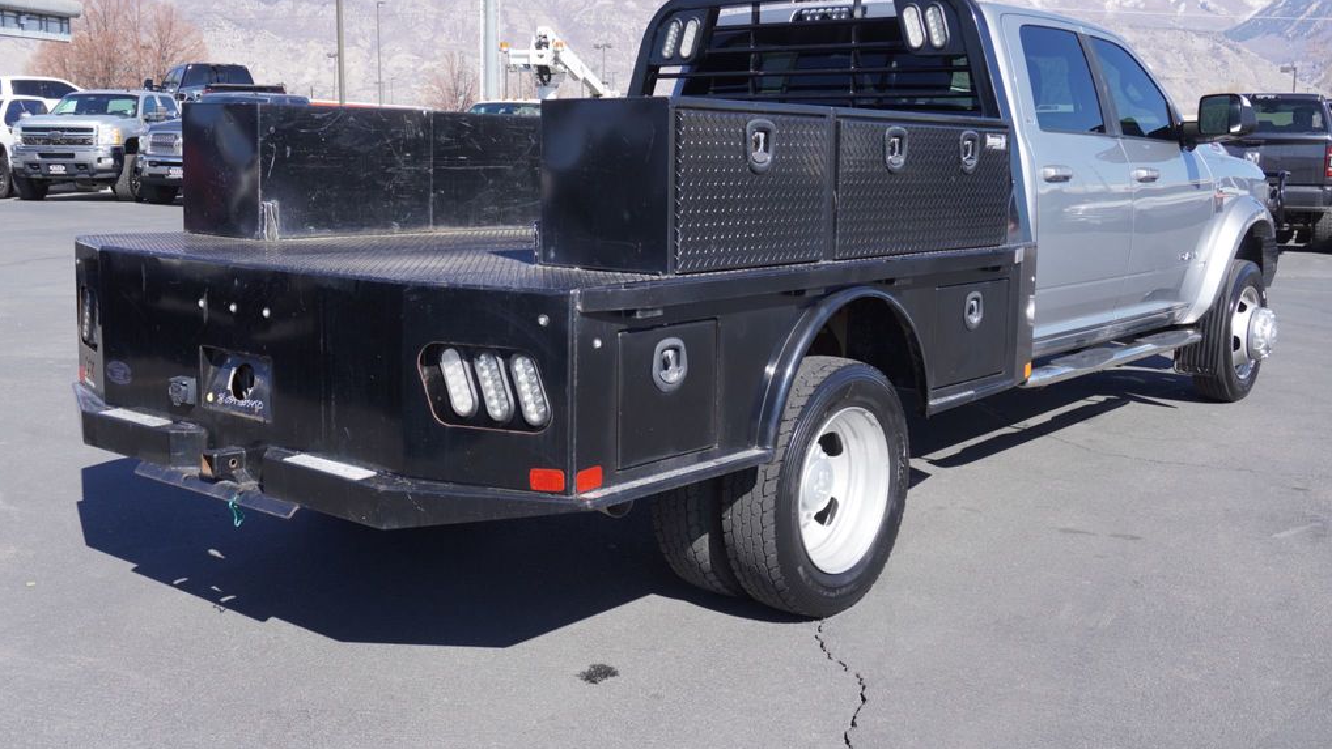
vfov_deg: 30.0
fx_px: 1396
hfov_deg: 51.0
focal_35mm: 40
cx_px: 663
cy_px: 331
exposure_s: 1/160
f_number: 7.1
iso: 100
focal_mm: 25
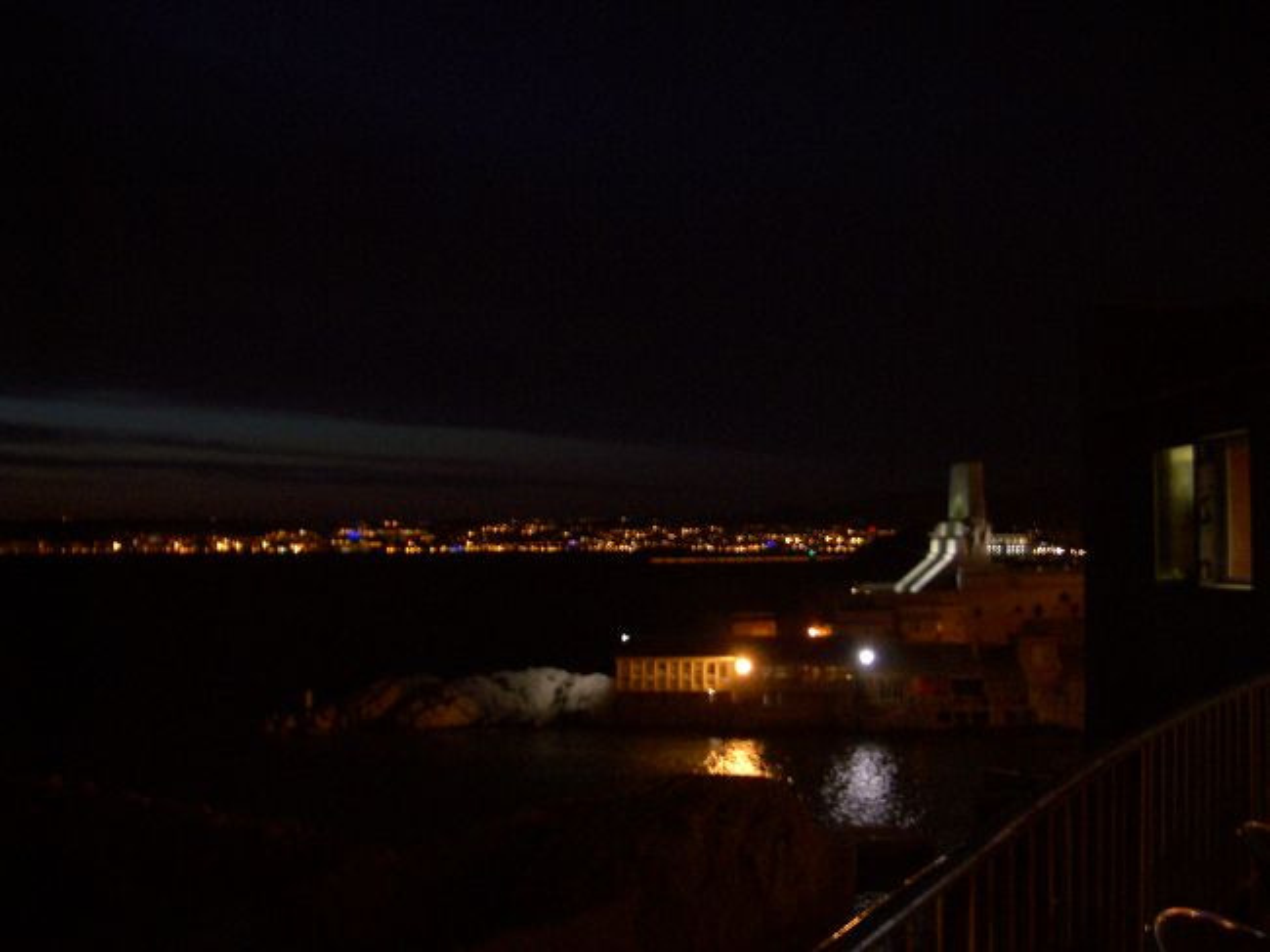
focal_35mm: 35
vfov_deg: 40.7
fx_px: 1284
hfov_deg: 52.6
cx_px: 635
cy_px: 476
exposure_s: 1/8
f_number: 2.6
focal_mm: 5.8
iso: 100
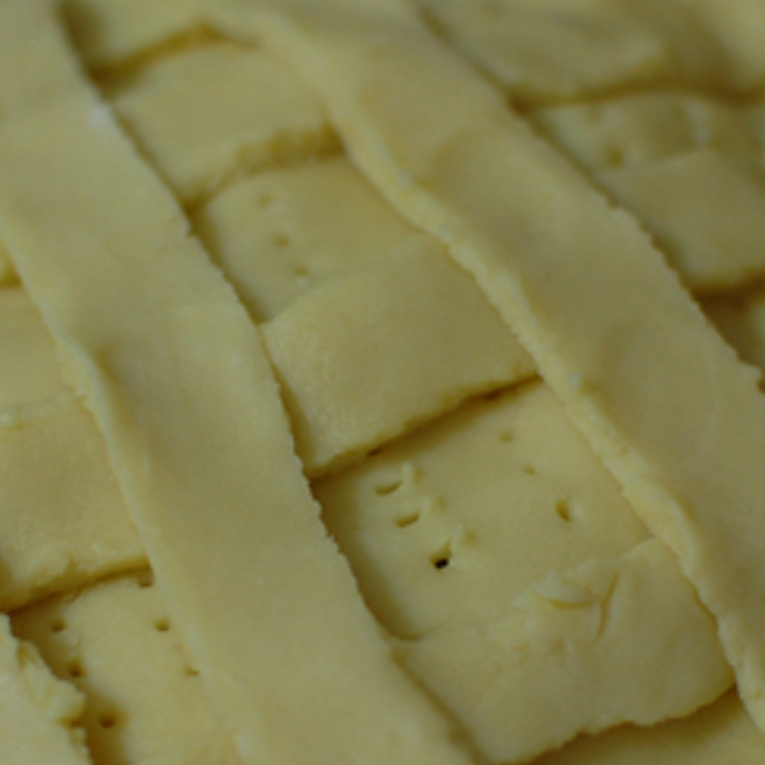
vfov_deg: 19.1
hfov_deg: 19.1
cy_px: 434
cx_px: 337
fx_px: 2272
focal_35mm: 91
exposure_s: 1/30
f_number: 2.8
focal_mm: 35
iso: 640
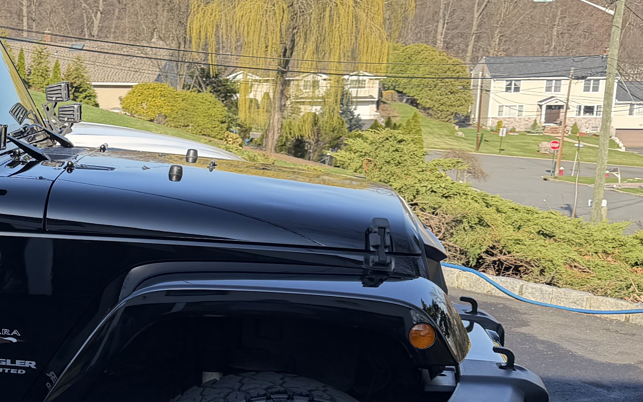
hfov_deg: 25.8
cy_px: 281
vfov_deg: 18.3
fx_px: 1244
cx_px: -134
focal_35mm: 71
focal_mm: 6.76
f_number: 1.78
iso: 80
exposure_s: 1/1901
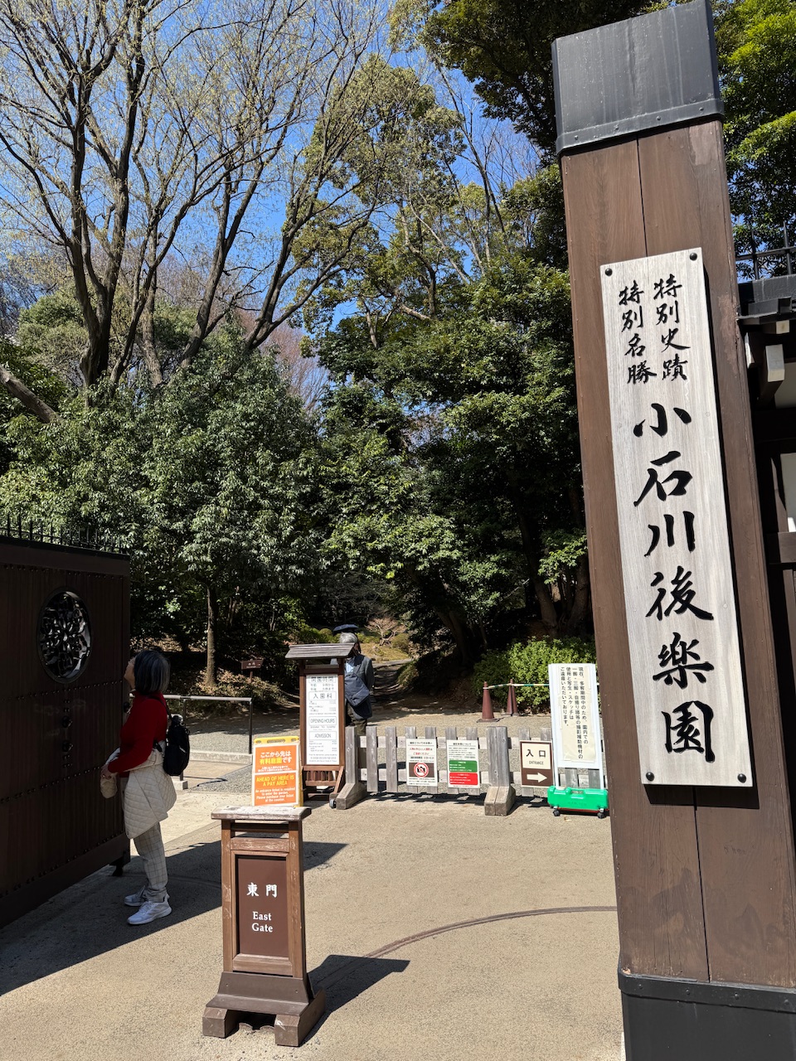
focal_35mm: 24
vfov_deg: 71.6
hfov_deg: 56.8
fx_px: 736
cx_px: 398
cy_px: 530
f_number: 1.78
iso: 80
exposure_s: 1/3096
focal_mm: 6.76
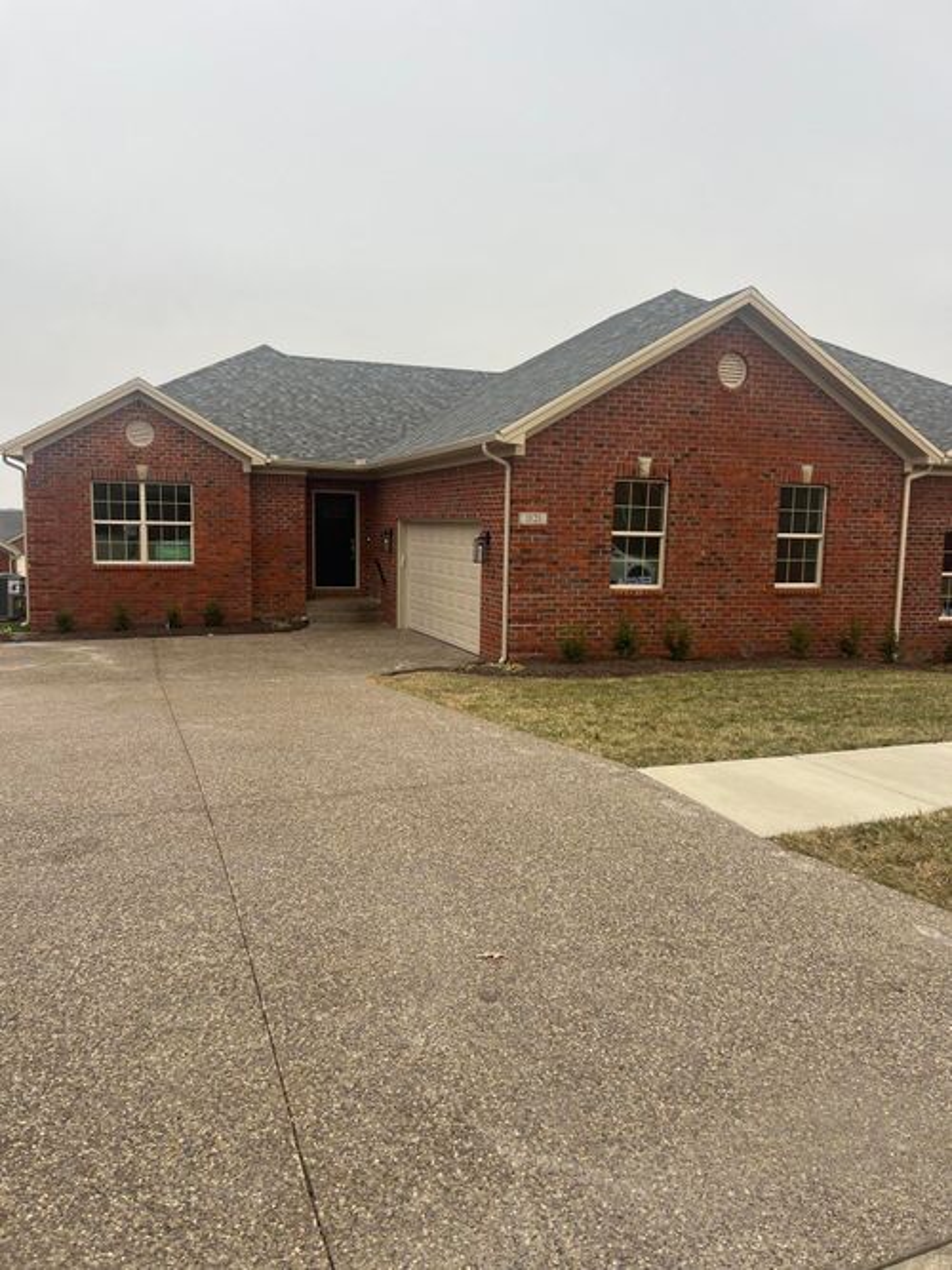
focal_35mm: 26
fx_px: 954
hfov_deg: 53.0
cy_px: 635
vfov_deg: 67.3
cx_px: 476
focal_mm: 5.7
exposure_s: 1/395
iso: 50
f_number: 1.5
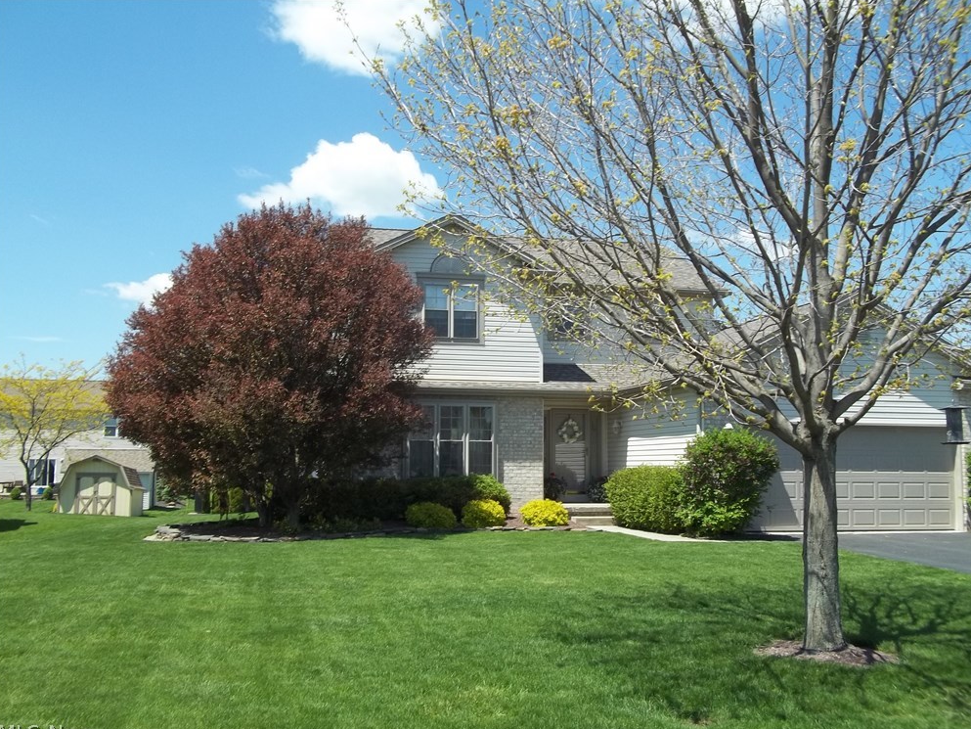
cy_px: 374
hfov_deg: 55.3
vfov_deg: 43.0
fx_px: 926
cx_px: 493
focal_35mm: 33
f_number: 8.8
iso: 64
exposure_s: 1/100
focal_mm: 5.7
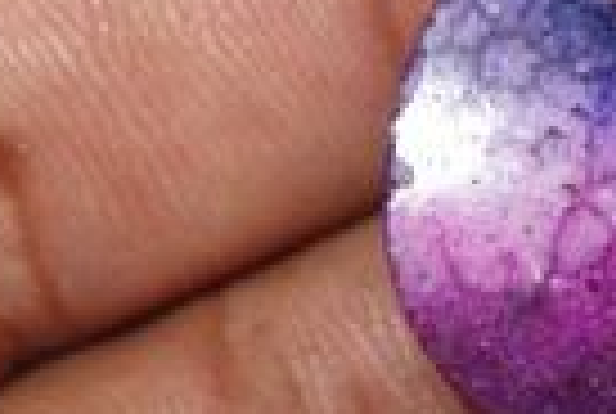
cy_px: 176
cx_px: 409
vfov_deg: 13.5
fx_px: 1749
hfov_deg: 19.9
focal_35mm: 102
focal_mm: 10.4
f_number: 2.2
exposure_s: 1/250
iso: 125
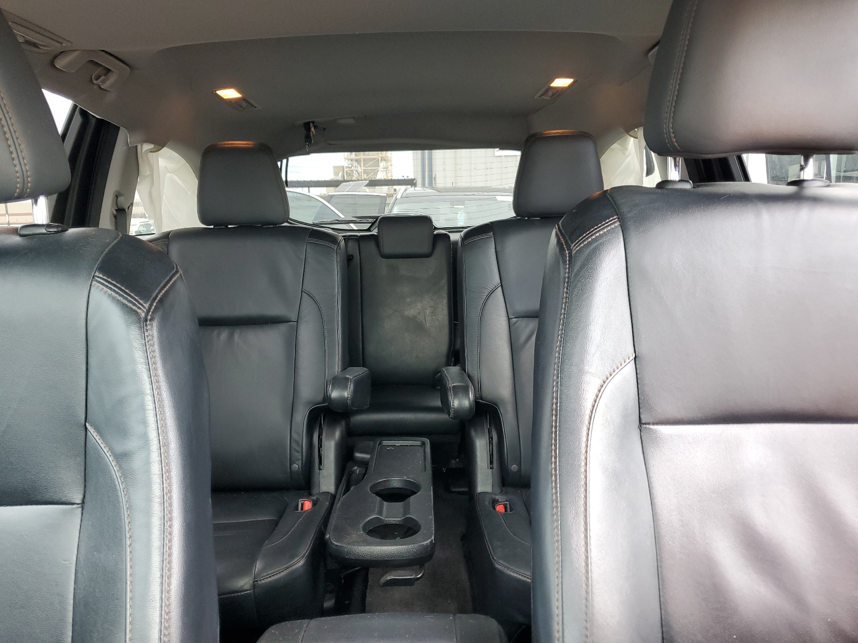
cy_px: 322
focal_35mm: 26
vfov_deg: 53.1
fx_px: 644
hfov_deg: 67.3
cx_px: 429
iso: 79
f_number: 1.5
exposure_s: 1/60.2
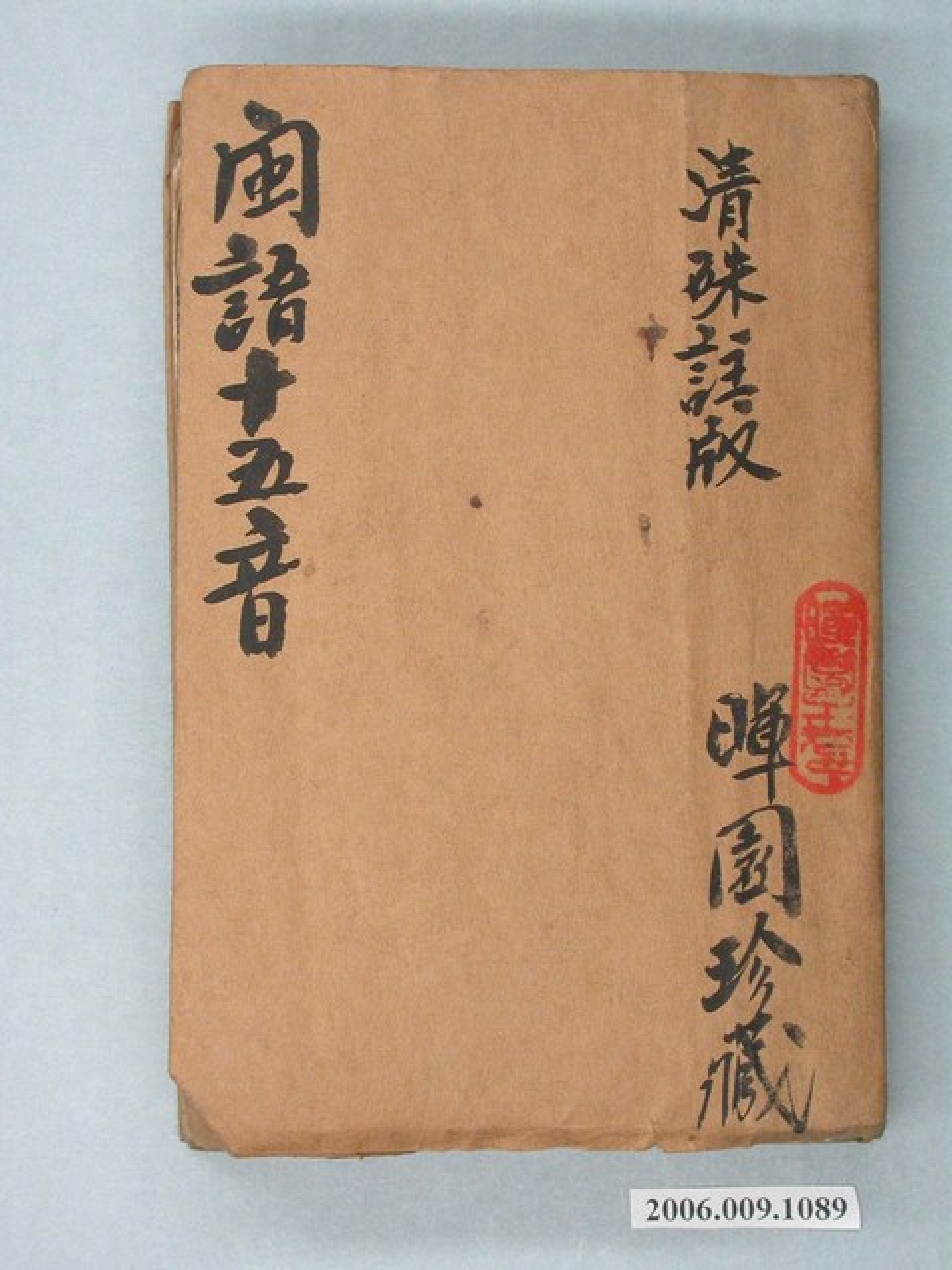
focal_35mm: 93
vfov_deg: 21.1
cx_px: 476
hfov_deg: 15.9
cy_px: 635
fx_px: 3410
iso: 200
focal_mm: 19.3
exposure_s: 1/30
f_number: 4.3
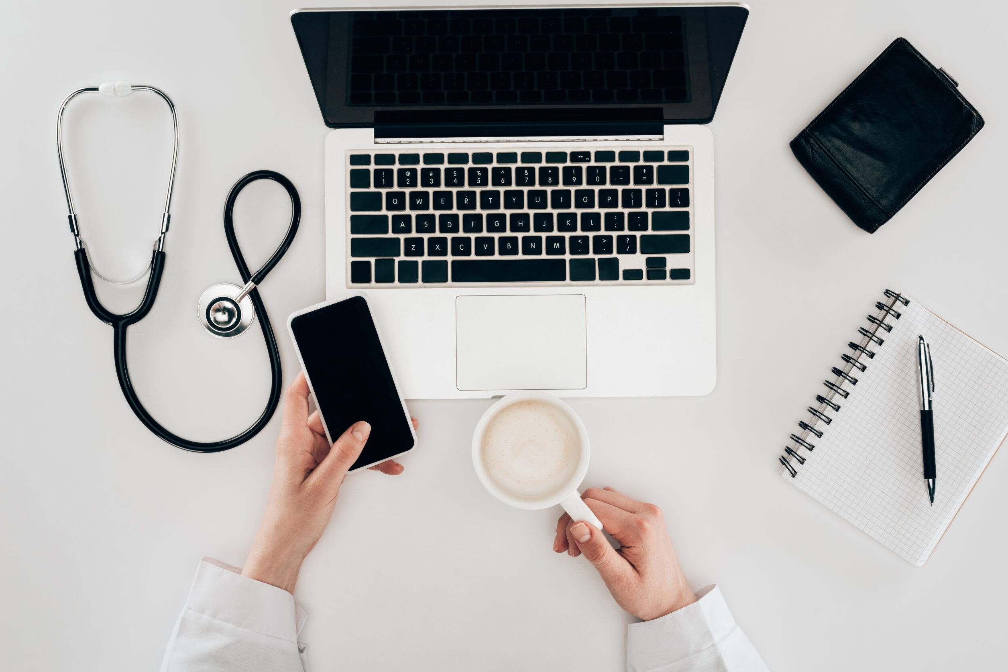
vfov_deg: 26.5
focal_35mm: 51
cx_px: 509
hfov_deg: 38.9
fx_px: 1428
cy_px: 341
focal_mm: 50
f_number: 13
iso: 160
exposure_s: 1/160
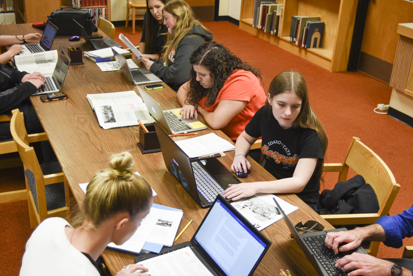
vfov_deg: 31.2
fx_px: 493
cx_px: 220
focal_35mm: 43
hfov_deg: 45.4
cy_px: 124
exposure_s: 1/125
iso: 800
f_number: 3.5
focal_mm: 28
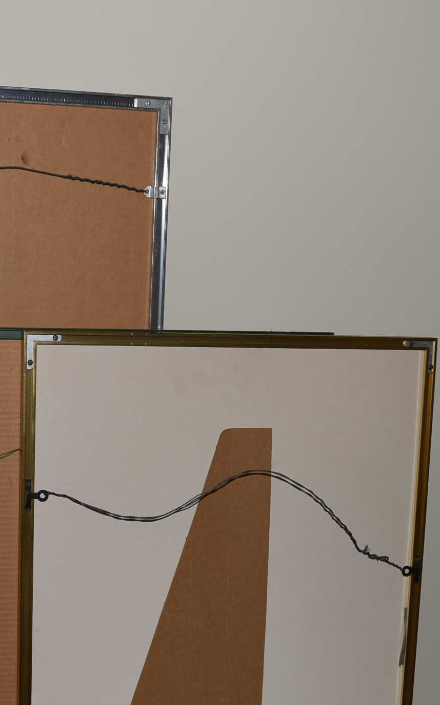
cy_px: 473
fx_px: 1151
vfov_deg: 33.7
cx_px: 118
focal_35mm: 60
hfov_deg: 21.5
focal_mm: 18
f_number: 8
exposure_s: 1/60
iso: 100
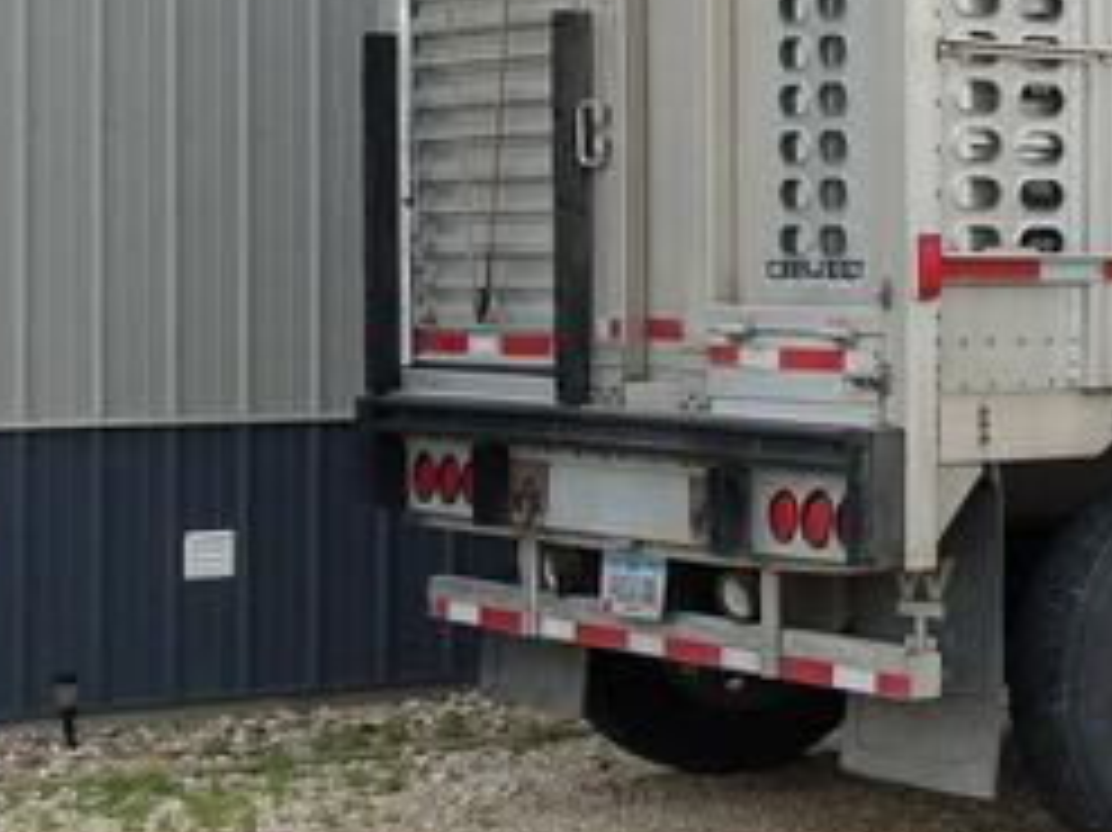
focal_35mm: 79
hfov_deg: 21.2
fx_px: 2537
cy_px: 259
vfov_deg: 18.6
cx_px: 1621
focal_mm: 4.2
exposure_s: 1/1228
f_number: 1.7
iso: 50
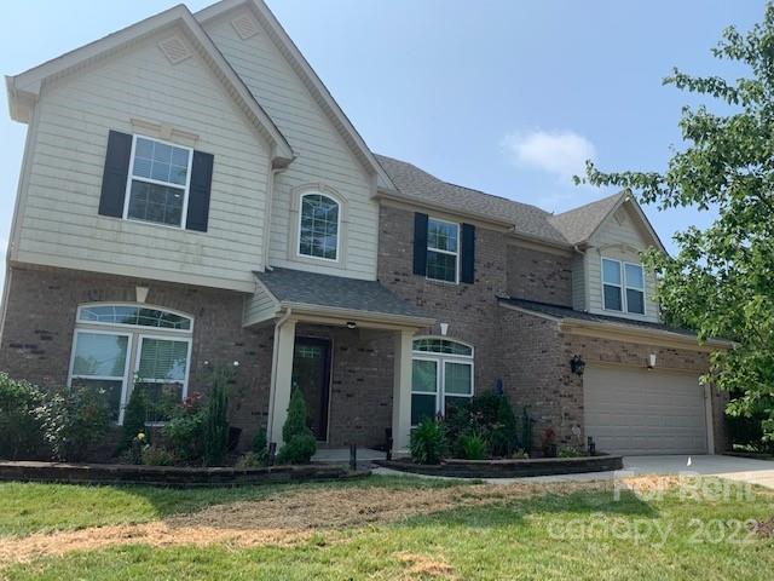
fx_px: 581
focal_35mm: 26
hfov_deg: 67.3
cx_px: 387
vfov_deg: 53.1
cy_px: 290
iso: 25
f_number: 1.8
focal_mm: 4.25
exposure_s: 1/1845
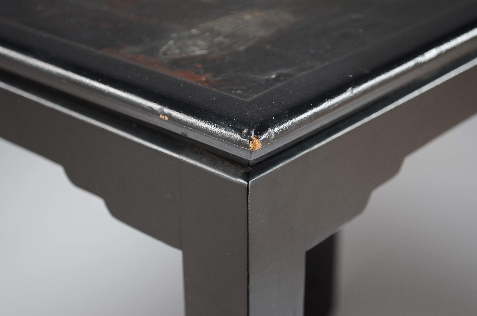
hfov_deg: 28.1
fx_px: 952
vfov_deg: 18.8
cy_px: 158
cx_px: 238
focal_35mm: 72
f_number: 5.6
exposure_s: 1/80
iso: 100
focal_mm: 48
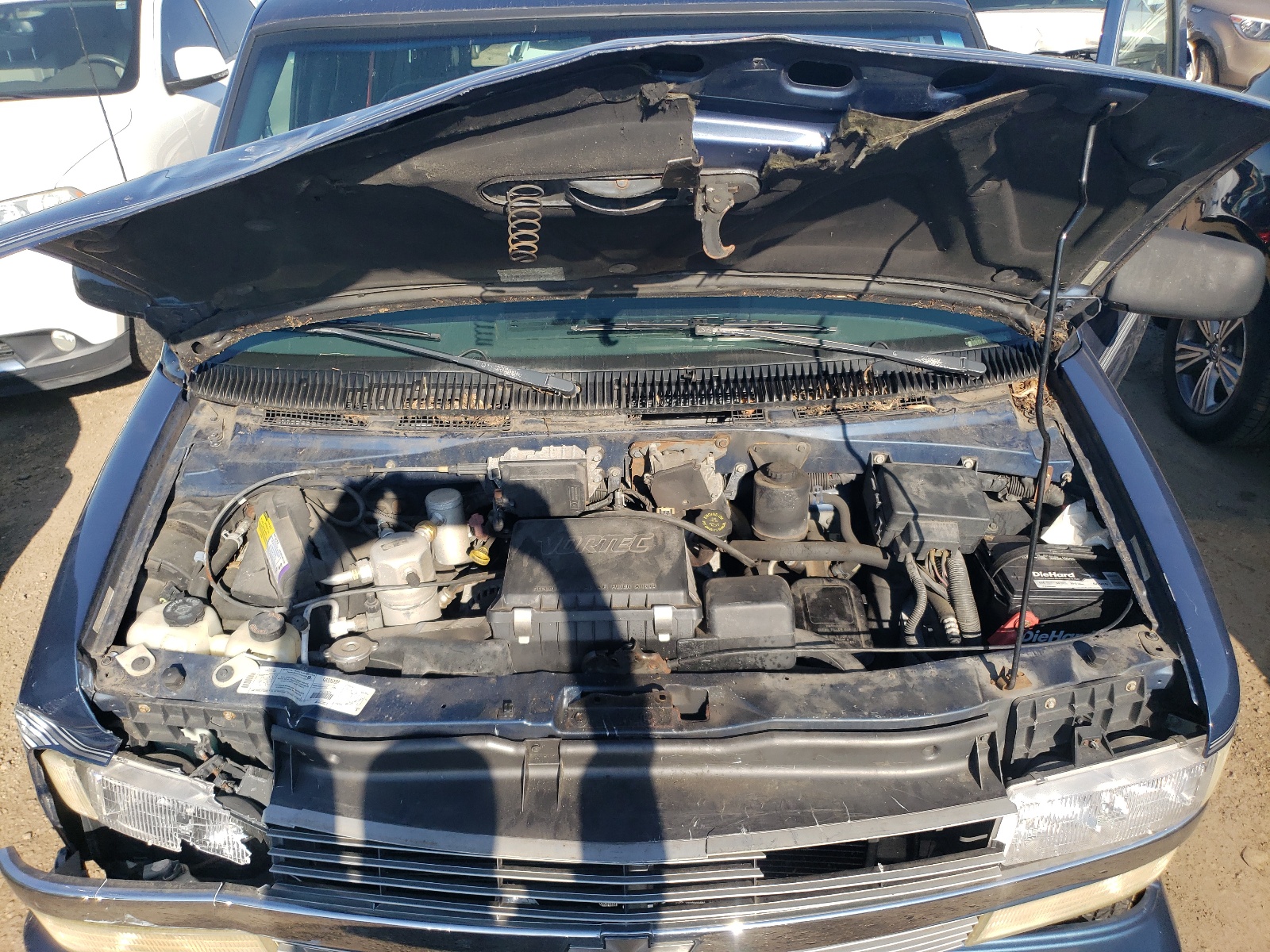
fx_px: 954
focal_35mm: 26
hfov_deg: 67.3
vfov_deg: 53.1
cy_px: 476
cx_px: 635
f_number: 1.5
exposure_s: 1/1667
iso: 50
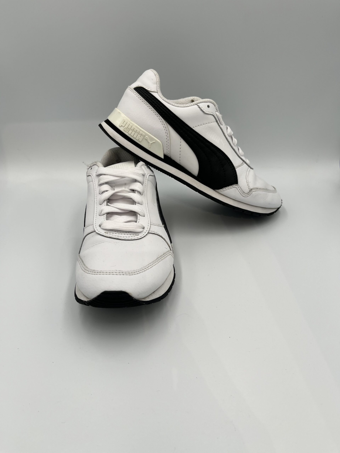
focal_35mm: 26
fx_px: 340
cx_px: 170
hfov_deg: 53.1
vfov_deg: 67.3
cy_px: 226
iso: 40
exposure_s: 1/100
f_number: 1.6
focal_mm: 5.1
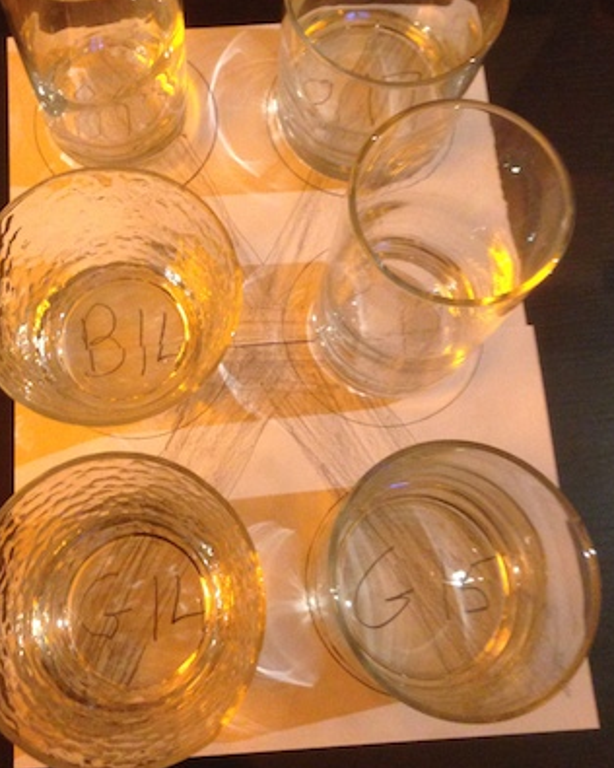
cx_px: 220
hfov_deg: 31.9
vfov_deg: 39.2
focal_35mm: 47
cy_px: 274
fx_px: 1068
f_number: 2.4
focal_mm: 4.12
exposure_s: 1/15
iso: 400
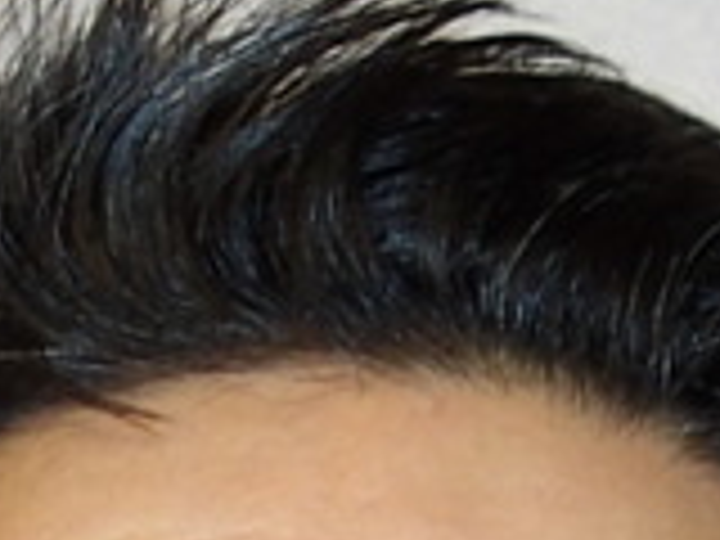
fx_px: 3598
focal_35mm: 173
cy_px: 1552
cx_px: 432
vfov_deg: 7.6
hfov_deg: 11.4
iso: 200
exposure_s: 1/15
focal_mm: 4.9
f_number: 3
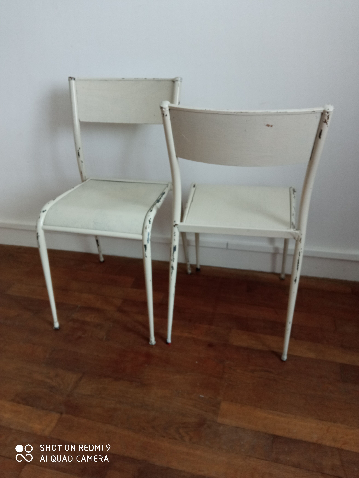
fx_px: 373
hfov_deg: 51.4
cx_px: 180
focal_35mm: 27
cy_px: 239
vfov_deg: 65.3
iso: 370
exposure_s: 1/33.3
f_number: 2.2
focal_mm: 3.79
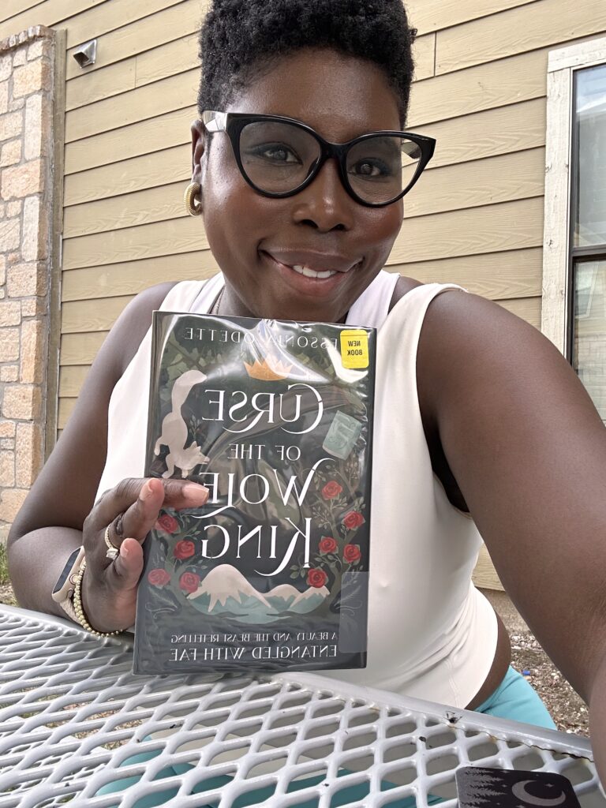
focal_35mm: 30
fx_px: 700
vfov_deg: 60.0
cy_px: 404
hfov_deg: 46.8
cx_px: 303
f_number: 1.9
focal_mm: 2.69
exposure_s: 1/121
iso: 40
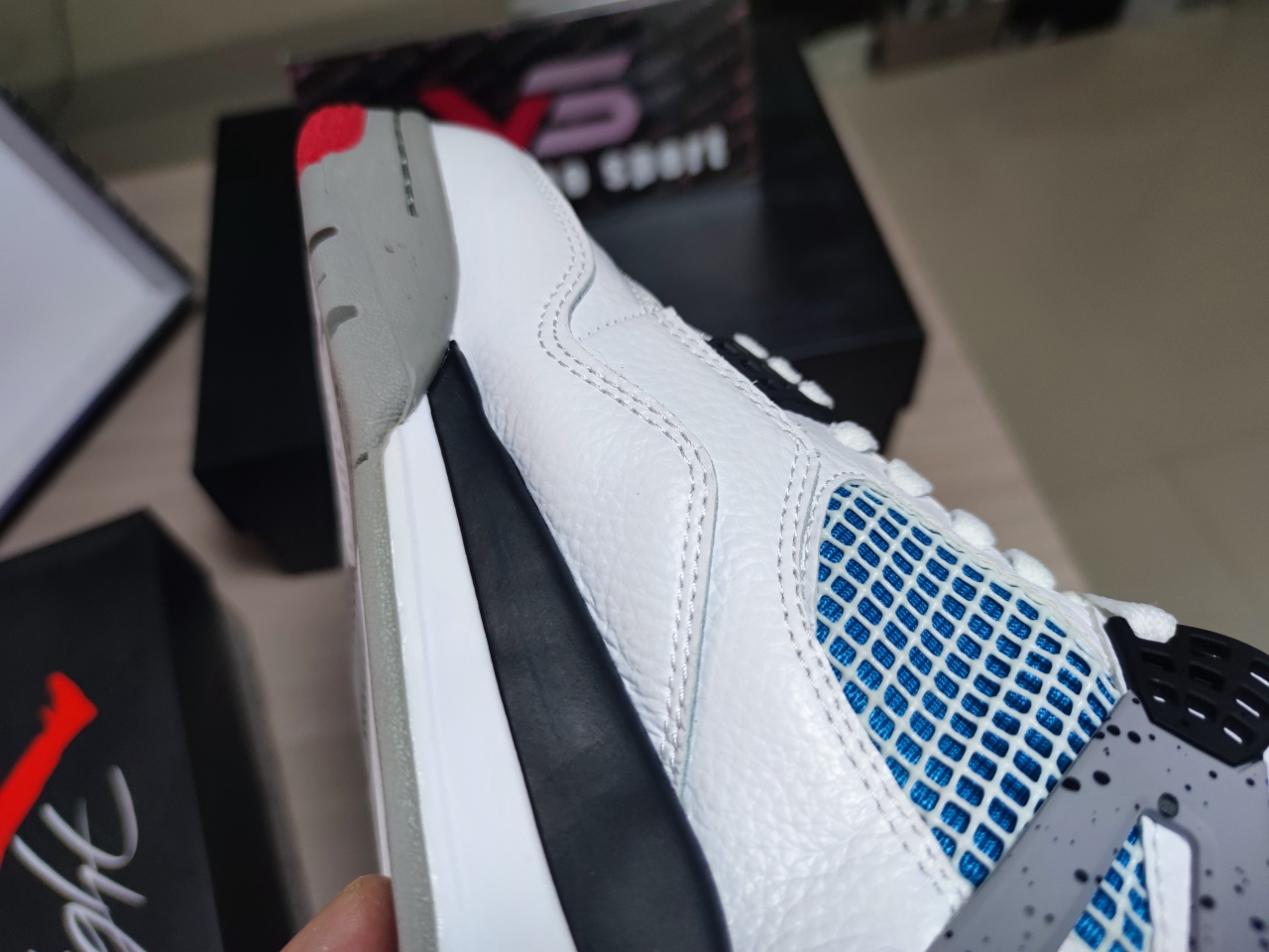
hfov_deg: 71.6
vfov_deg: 56.8
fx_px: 880
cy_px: 476
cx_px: 634
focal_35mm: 24
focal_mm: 6.72
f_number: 1.69
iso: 184
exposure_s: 1/100
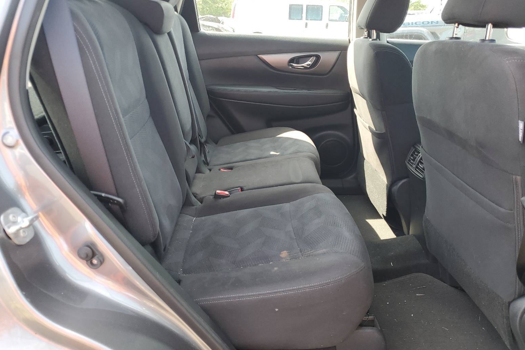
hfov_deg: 65.5
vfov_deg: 46.3
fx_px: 408
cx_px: 255
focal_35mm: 28
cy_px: 155
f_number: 1.5
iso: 50
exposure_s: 1/141
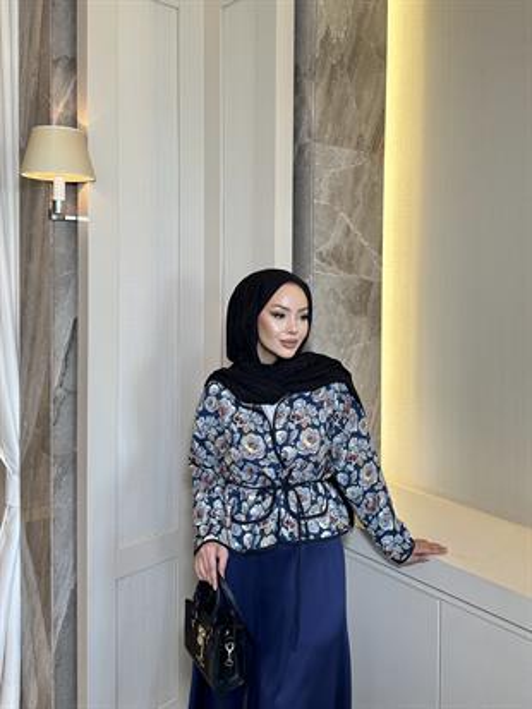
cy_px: 354
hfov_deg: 56.8
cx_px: 266
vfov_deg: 71.6
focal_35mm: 24
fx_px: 492
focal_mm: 6.86
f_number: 1.78
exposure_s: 1/100
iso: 125
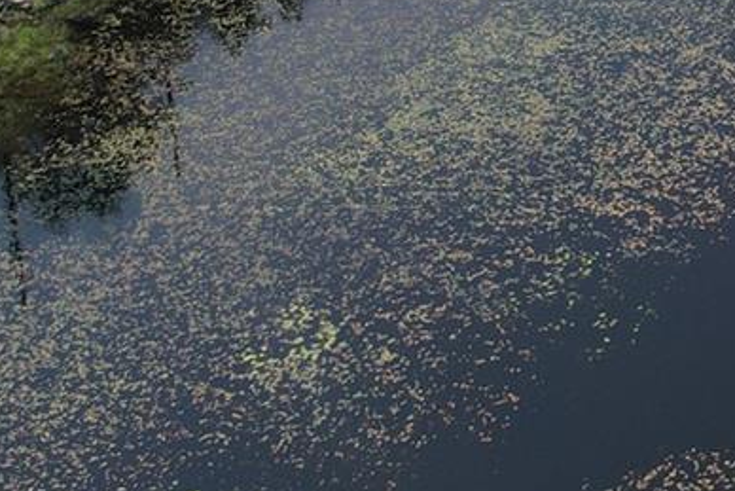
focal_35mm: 116
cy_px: -460
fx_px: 2369
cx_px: 898
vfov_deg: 10.9
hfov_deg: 16.8
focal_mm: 8.38
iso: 100
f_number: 2.8
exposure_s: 1/1500
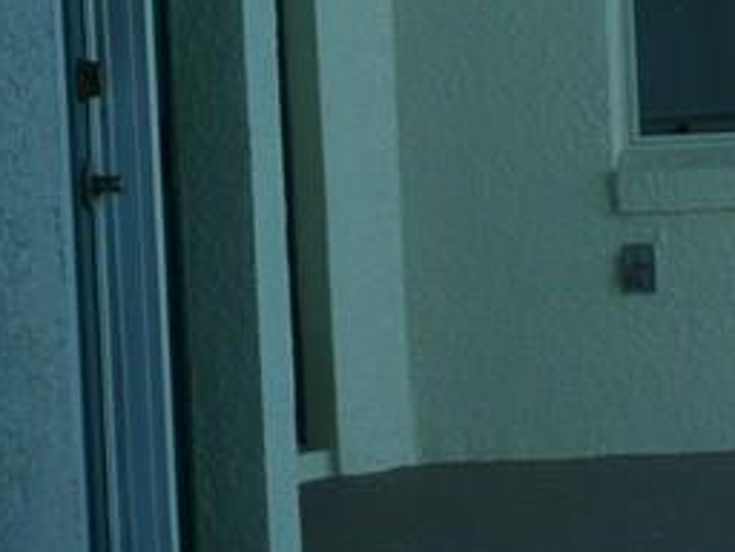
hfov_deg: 10.9
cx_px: 1226
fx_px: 3652
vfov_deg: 8.6
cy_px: 34
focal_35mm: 172
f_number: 4
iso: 100
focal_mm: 7
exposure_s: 1/250
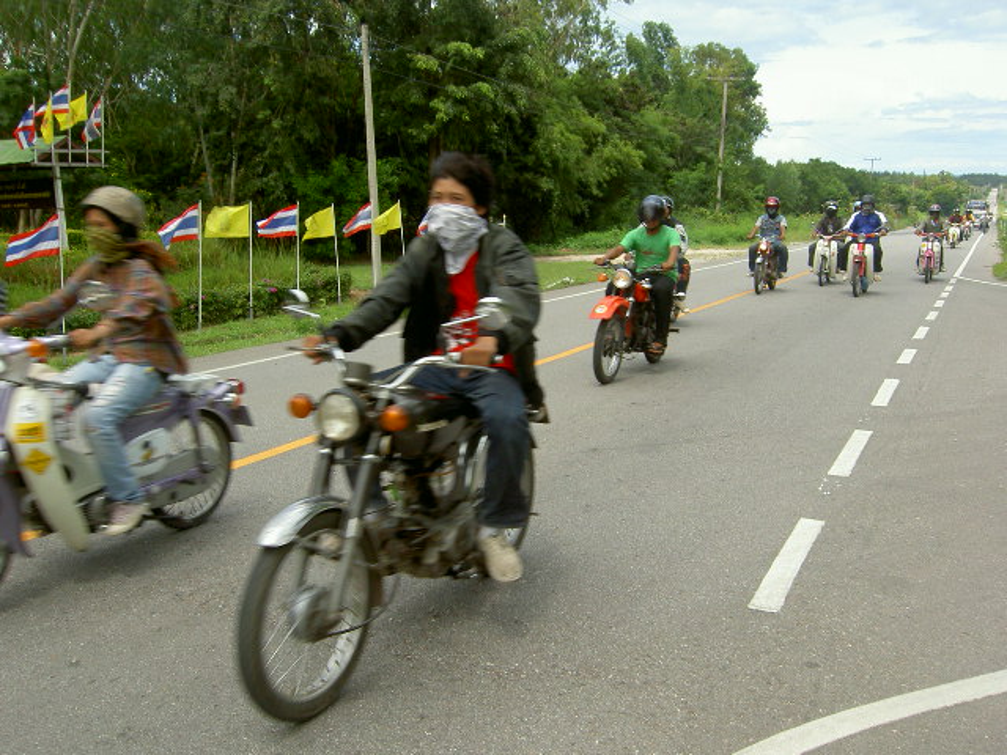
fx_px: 989
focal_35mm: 34
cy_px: 378
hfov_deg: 54.0
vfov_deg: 41.8
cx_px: 504
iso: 50
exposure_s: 1/250
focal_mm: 5.6
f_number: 4.7
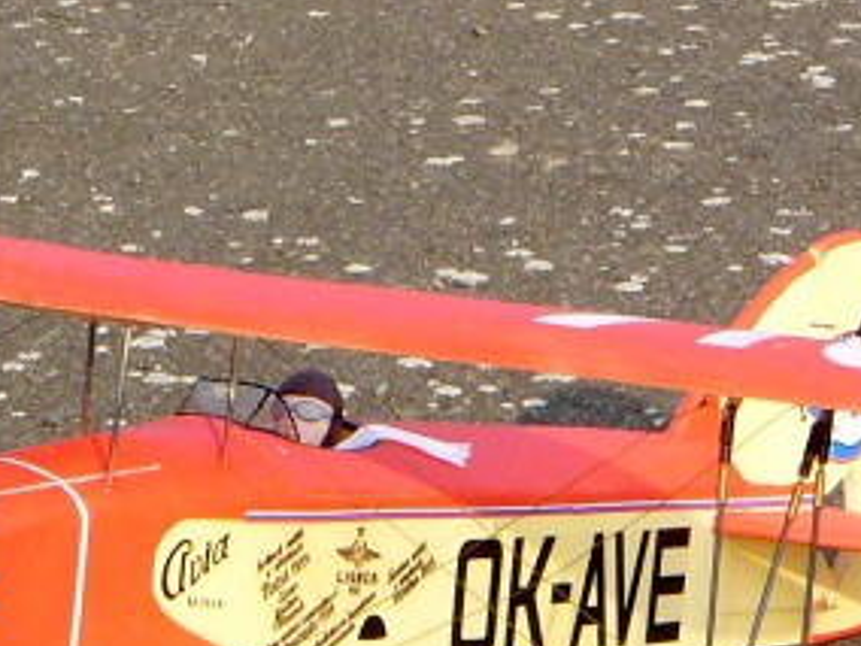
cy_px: 482
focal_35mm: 327
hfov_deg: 6.1
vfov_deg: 4.5
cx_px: 258
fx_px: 8133
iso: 200
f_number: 5.6
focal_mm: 19.2
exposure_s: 1/640
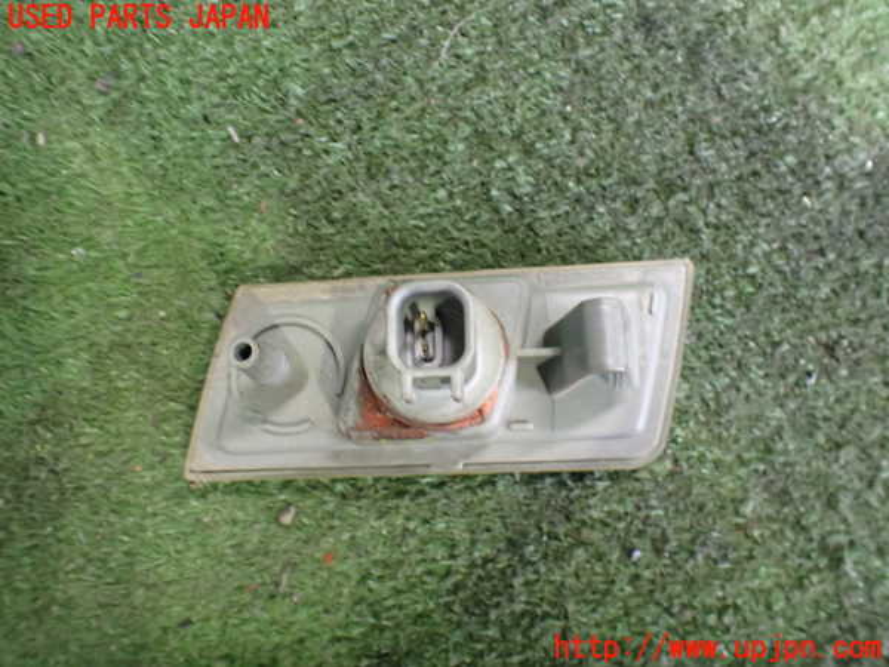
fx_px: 770
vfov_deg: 46.8
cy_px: 334
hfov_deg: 60.0
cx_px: 444
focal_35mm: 30
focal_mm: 5.4
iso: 800
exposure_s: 1/50
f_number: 2.3
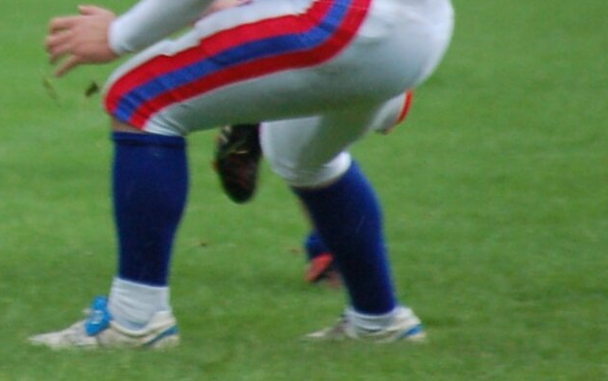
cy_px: -120
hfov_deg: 2.3
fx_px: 15103
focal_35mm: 911
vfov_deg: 1.4
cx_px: -395
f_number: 4.8
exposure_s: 1/250
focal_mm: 170
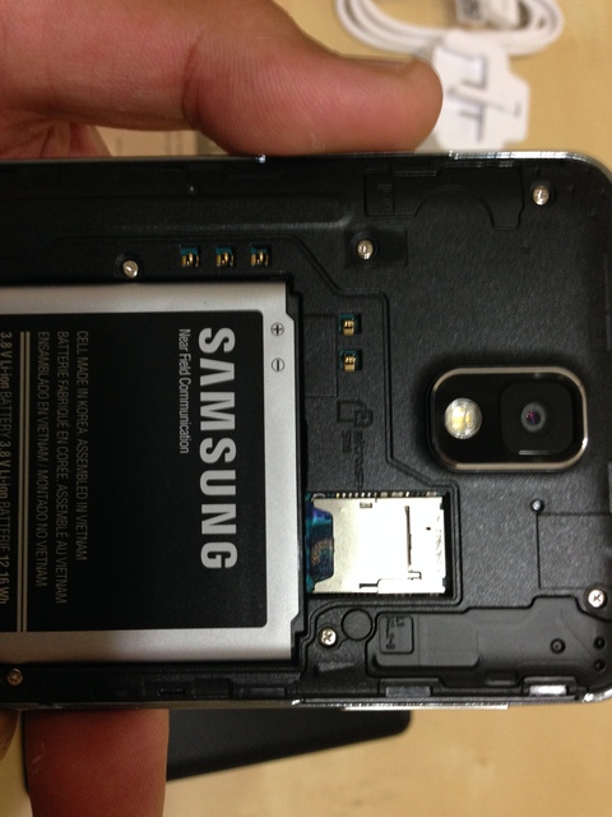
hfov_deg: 42.9
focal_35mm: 33
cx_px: 306
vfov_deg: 55.4
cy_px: 408
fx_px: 778
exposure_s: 1/20
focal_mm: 4.12
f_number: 2.4
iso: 200
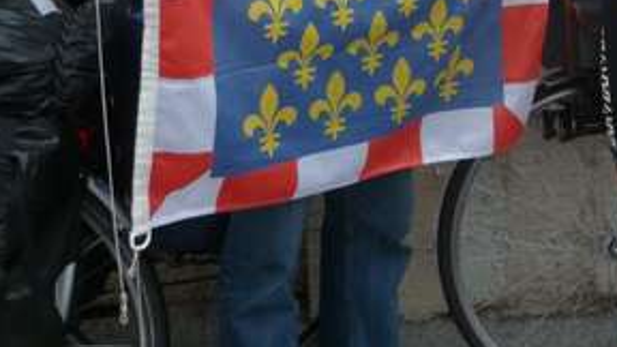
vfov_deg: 13.8
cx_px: 465
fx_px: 1374
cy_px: -109
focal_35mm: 84
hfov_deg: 25.0
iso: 200
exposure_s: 1/200
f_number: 9
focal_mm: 6.6
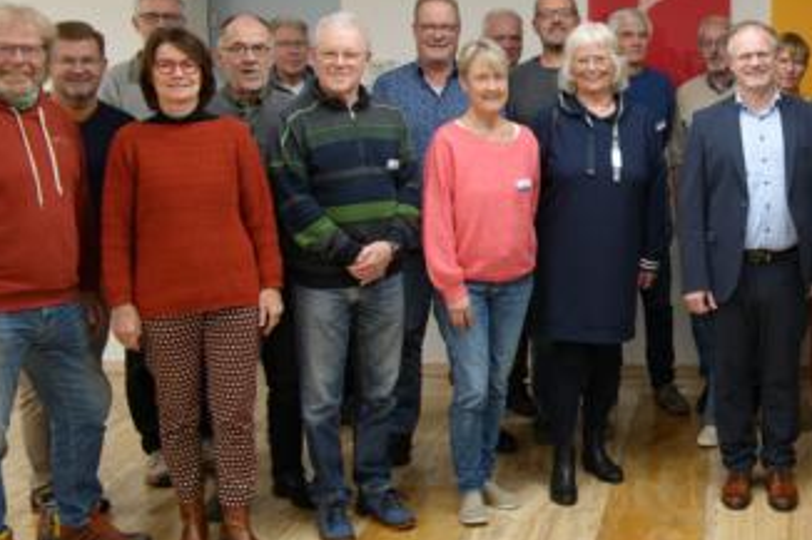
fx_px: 1195
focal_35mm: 53
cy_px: 207
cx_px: 757
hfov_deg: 35.0
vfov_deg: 25.4
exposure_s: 1/160
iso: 800
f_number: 4
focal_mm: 24
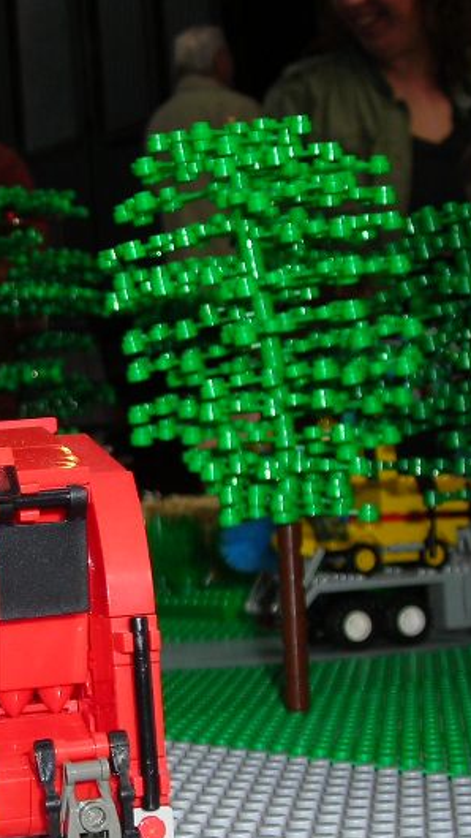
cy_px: 517
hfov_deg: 14.7
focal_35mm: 80
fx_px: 1777
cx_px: -68
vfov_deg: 26.5
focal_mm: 6.3
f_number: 3.2
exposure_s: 1/60.1
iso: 50
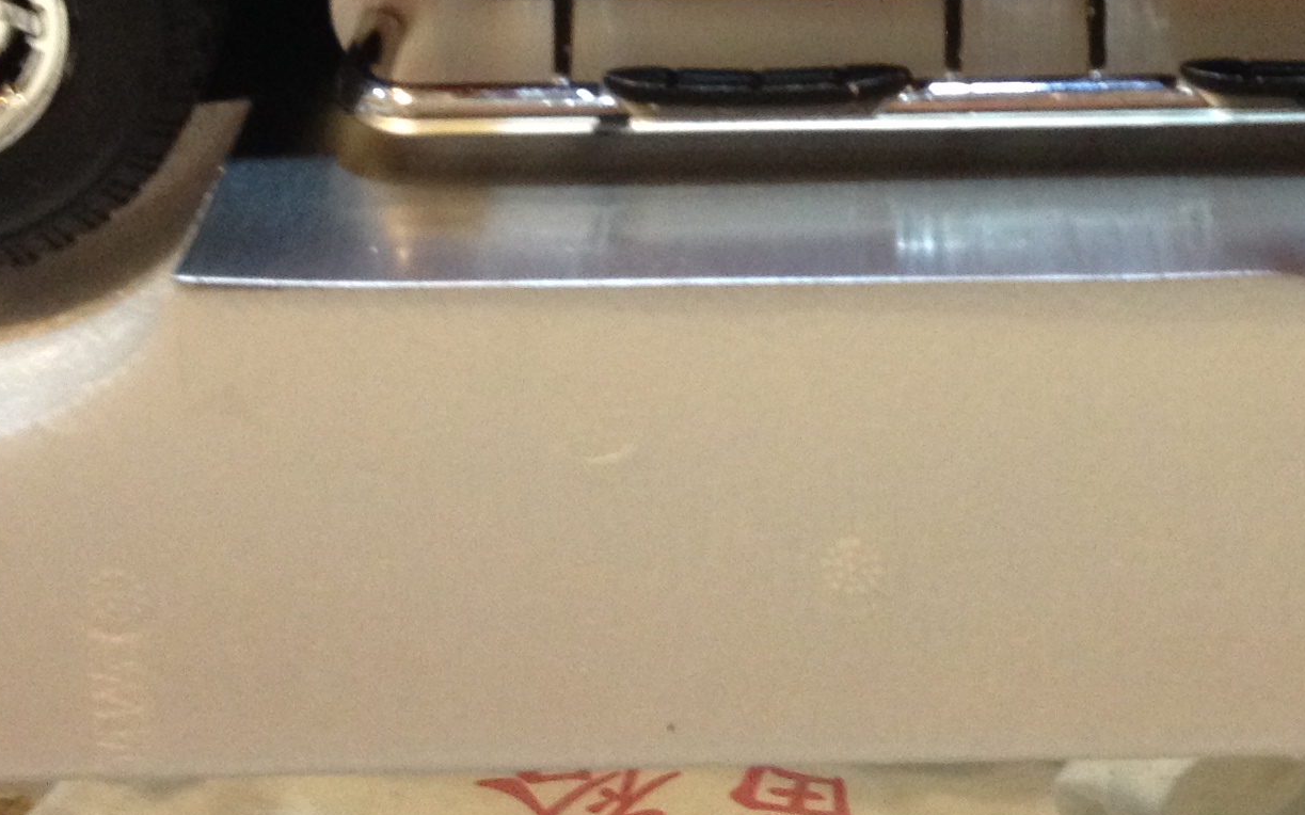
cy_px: -426
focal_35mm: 99
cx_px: 975
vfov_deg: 12.5
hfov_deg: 20.8
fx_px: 3520
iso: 200
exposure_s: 1/20
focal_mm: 4.28
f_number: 2.4
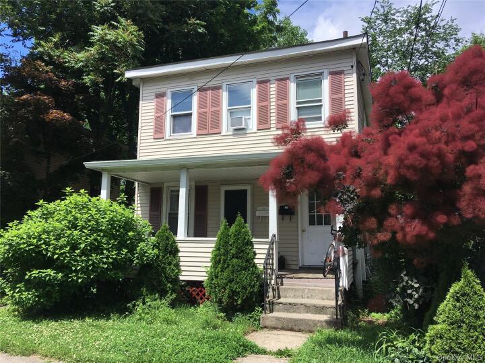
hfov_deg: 61.7
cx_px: 242
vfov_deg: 48.2
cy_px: 182
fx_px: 406
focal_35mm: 29
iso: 25
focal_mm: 4.15
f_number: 2.2
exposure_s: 1/1709
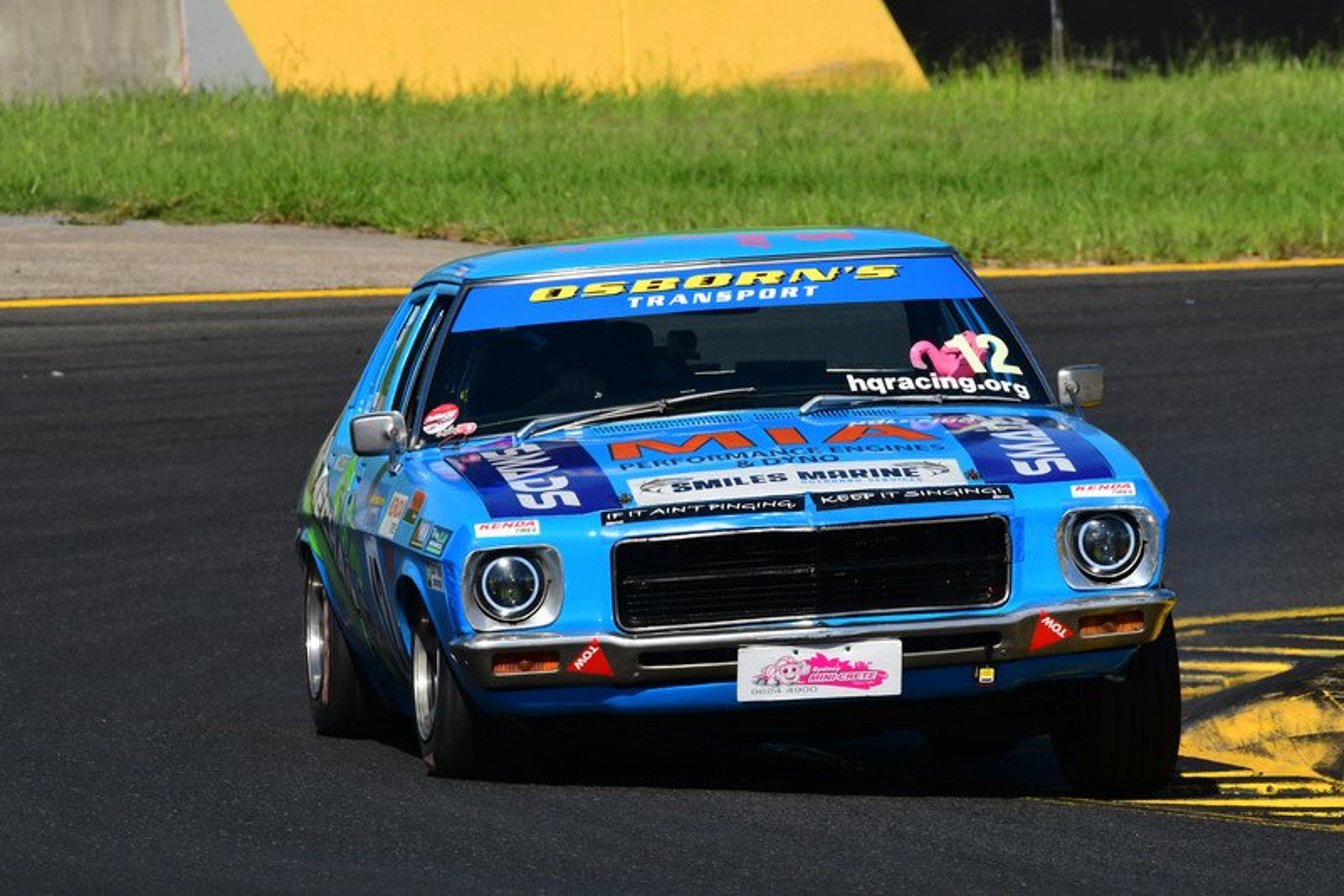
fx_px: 21847
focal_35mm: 585
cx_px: 672
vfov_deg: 2.4
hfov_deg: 3.5
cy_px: 448
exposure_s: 1/640
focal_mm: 390
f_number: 13
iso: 400
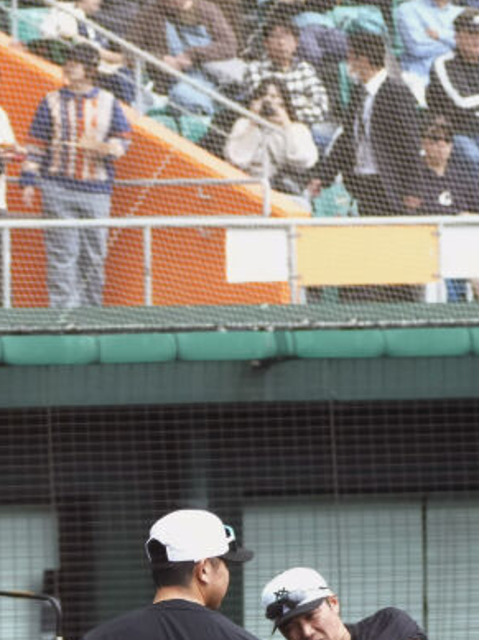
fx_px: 11366
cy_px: 327
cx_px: -200
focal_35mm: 615
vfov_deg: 3.2
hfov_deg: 2.4
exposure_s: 1/800
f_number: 5
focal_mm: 141
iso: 800
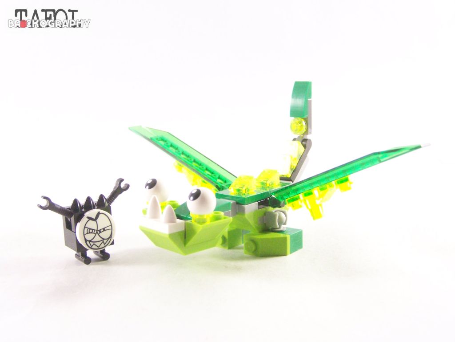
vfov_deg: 30.3
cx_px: 228
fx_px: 631
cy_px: 171
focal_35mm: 48
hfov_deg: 39.7
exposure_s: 1/60
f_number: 3.2
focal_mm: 8
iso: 400
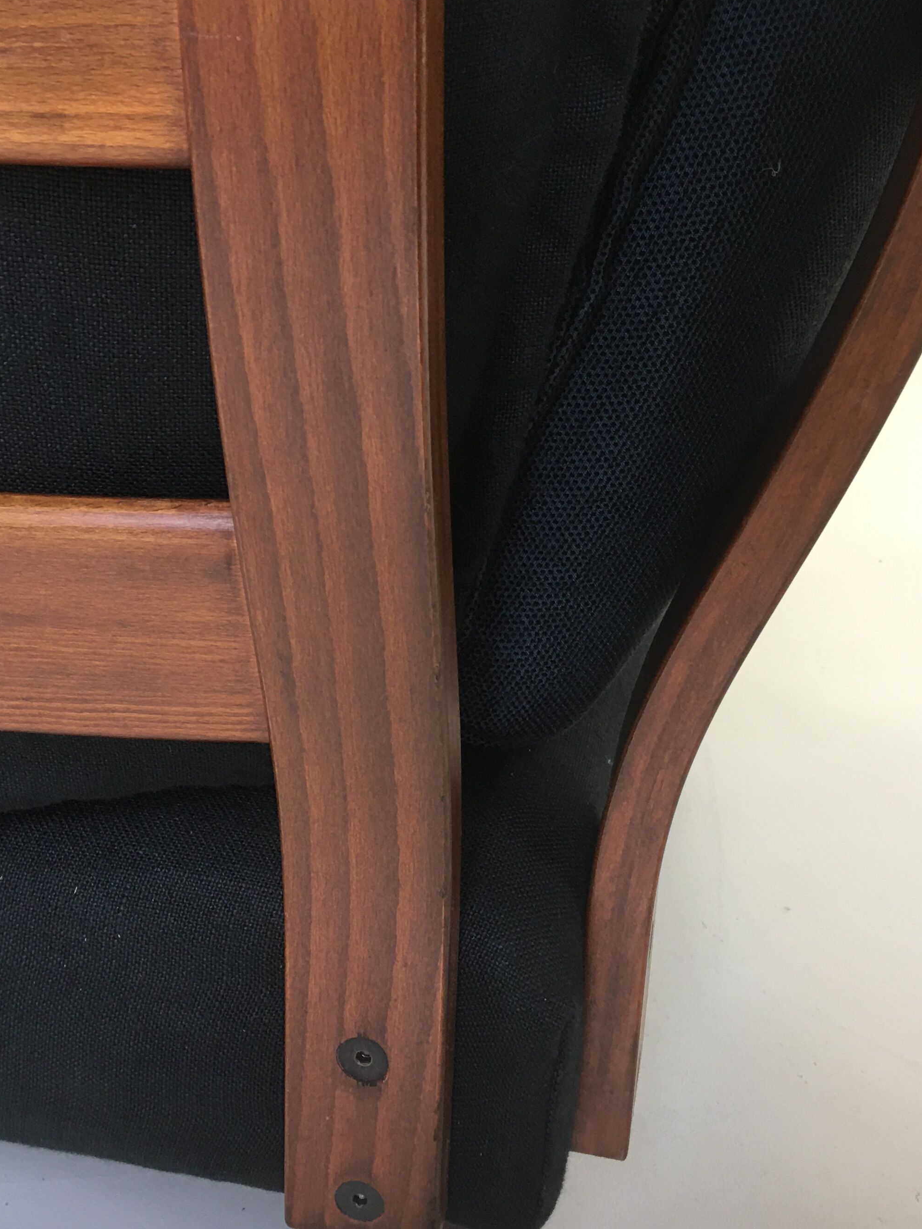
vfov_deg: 42.8
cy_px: 526
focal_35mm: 44
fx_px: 1562
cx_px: 416
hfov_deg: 32.9
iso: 50
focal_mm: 4.15
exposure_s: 1/17
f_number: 2.2
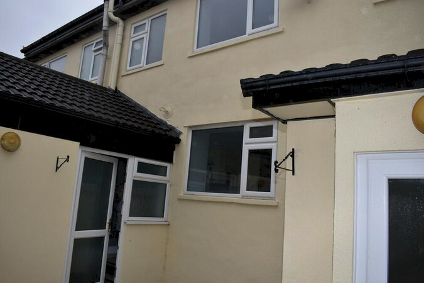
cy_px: 140
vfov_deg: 46.4
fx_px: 330
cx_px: 209
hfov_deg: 65.5
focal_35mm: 28
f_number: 5
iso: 110
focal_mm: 18
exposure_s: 1/200
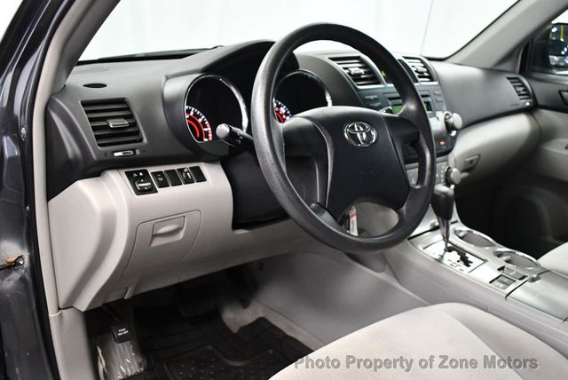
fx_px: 569
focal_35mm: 36
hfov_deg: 53.1
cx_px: 284
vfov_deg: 36.9
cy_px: 190
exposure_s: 1/80
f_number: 3.5
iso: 3200
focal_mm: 18
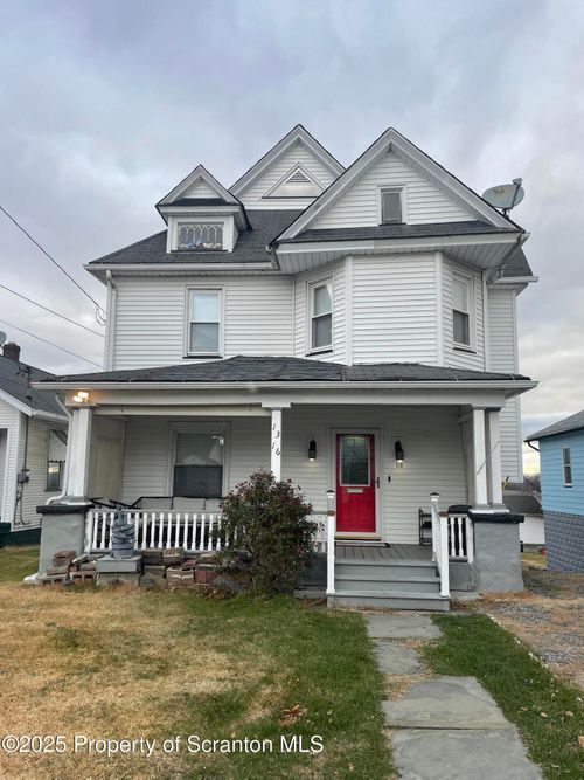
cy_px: 390
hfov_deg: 53.0
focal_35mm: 26
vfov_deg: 67.3
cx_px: 292
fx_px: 585
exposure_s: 1/205
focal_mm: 4.2
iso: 32
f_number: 1.6
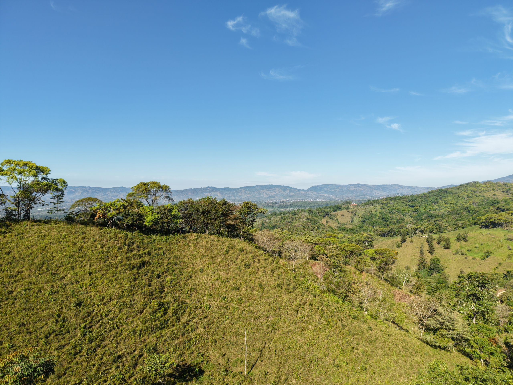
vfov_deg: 56.8
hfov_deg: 71.6
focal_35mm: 24
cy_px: 192
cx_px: 256
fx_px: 356
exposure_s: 1/2500
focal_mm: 8.67
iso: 120
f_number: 1.8
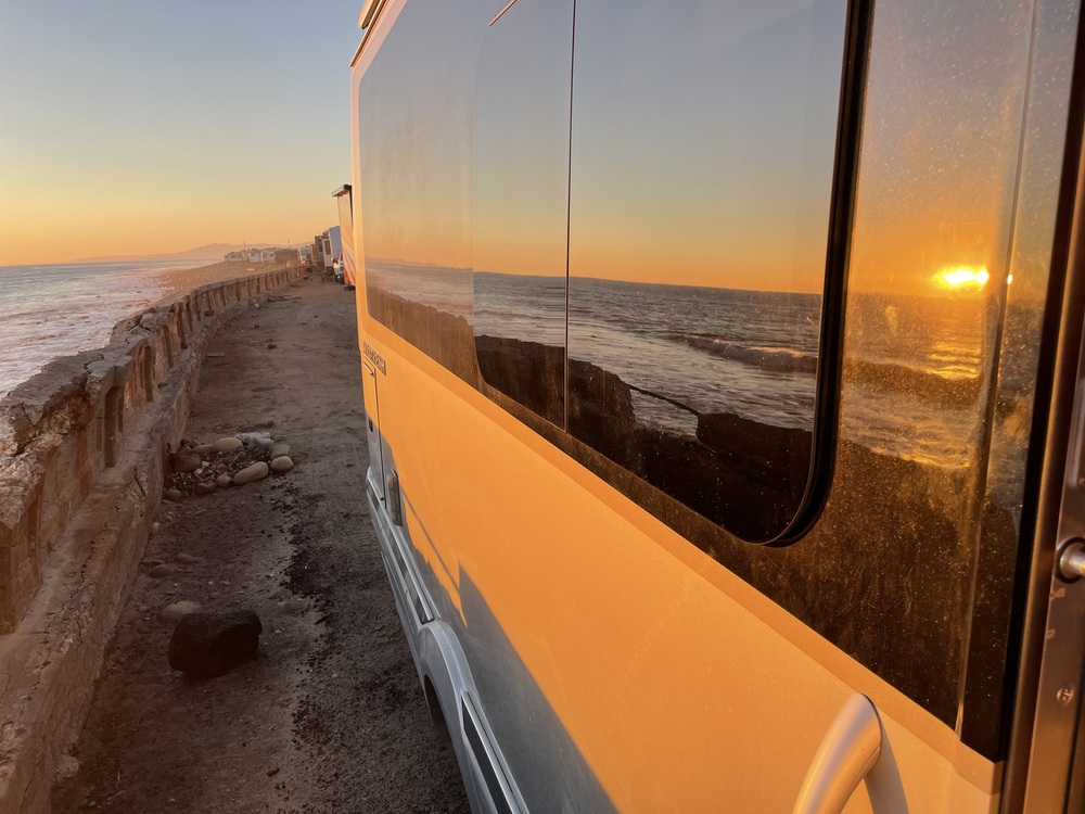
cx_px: 542
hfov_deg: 67.3
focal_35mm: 26
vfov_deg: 53.1
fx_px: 815
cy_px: 407
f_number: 1.6
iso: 32
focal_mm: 4.2
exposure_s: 1/456
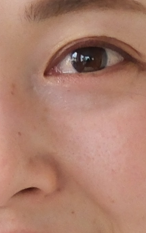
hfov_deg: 10.7
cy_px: 117
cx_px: 74
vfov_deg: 17.0
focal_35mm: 123
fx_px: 783
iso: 800
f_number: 4
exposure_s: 1/125
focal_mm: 80
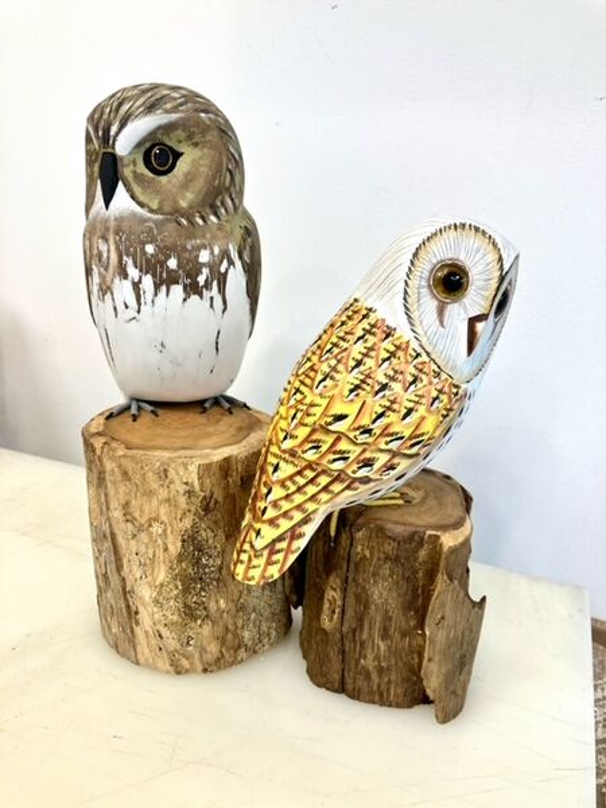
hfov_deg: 49.7
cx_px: 303
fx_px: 654
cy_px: 404
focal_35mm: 28
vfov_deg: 63.4
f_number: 1.8
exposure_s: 1/100
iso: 50
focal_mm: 3.99
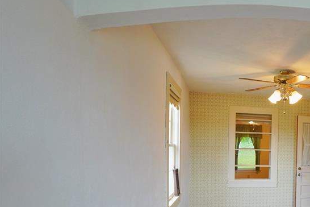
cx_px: 289
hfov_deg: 51.8
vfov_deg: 41.0
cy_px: 158
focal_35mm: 31
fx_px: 266
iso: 800
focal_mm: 11
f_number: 4
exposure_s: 1/160
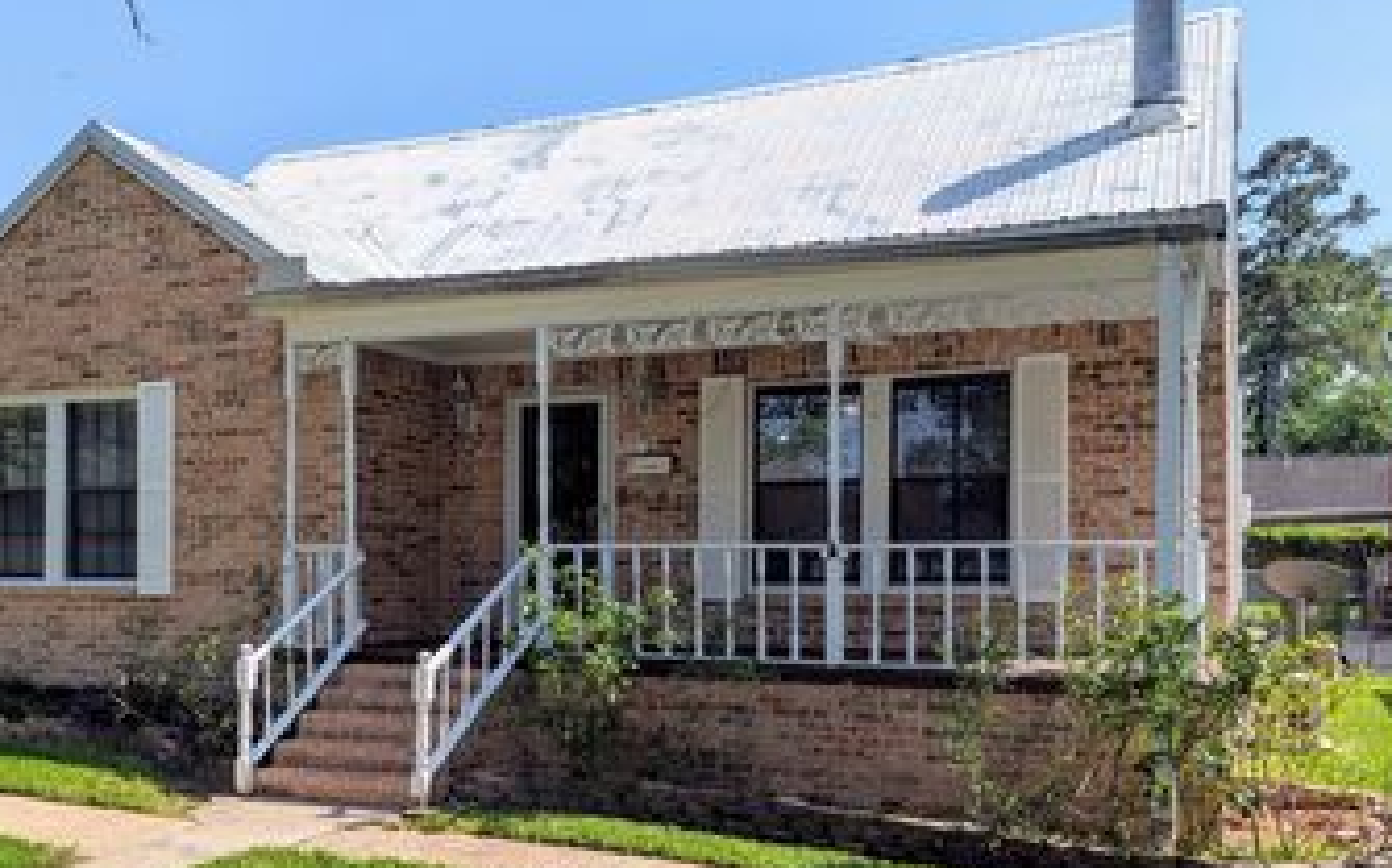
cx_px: 490
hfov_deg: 50.8
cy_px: 577
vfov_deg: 33.3
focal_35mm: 38
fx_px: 1441
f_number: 1.85
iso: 46
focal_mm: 6.81
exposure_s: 1/2096
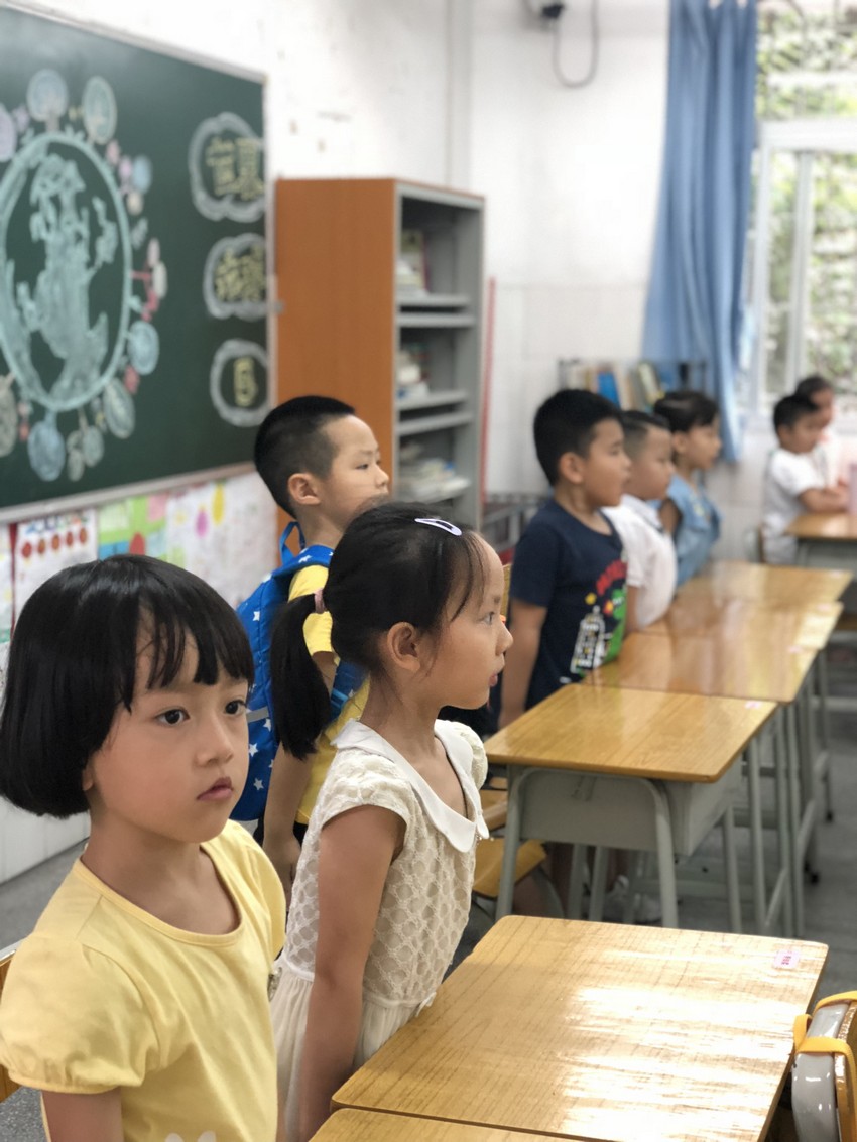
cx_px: 428
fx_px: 1881
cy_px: 571
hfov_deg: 25.7
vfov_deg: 33.8
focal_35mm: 57
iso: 400
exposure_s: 1/50
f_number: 2.8
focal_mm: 6.6
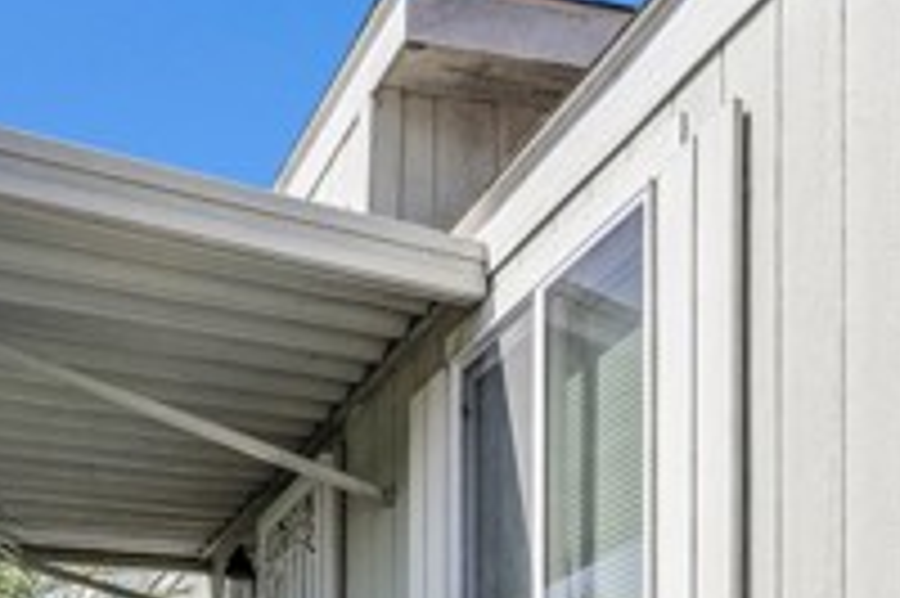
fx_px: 1199
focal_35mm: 48
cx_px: 994
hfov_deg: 35.2
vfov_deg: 24.7
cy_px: 755
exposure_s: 1/640
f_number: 8
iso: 320
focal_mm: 15
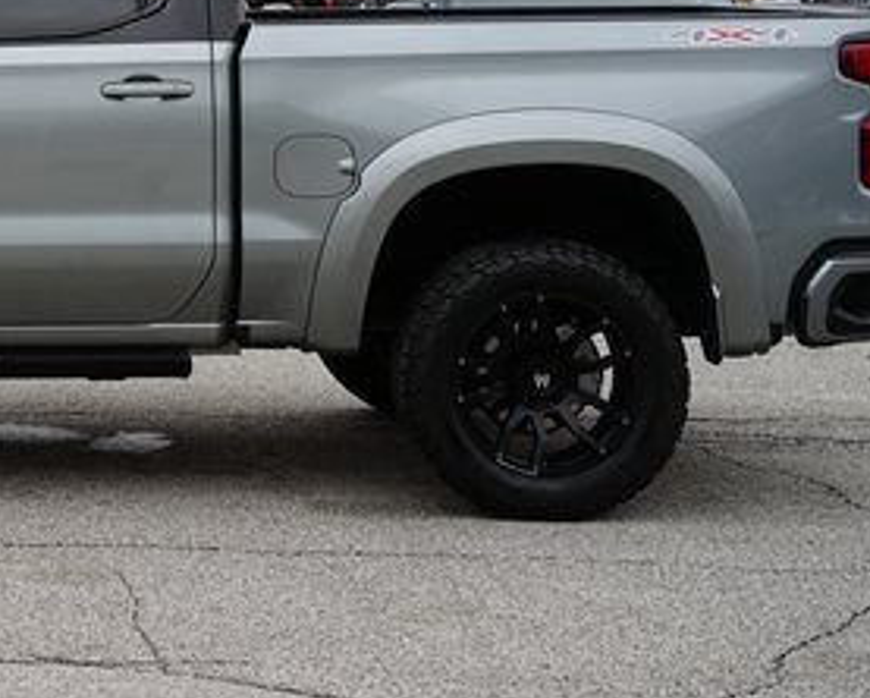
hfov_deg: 17.9
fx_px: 2680
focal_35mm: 104
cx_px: -57
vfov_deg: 14.7
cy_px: 68
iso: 100
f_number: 7.1
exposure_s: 1/80
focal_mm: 48
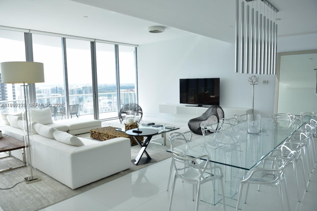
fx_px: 211
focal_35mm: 24
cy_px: 106
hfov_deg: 73.7
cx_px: 158
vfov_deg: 53.2
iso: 250
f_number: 3.5
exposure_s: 1/320
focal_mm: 24
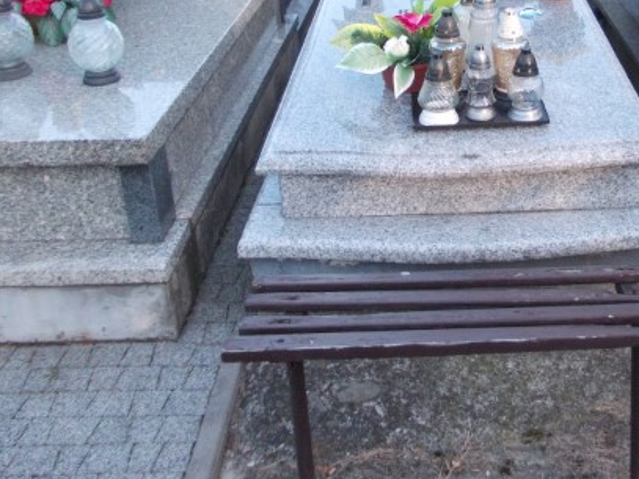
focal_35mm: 44
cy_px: 108
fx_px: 812
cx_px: 447
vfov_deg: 32.1
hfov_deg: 42.1
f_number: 2.7
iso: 200
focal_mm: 4
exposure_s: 1/250
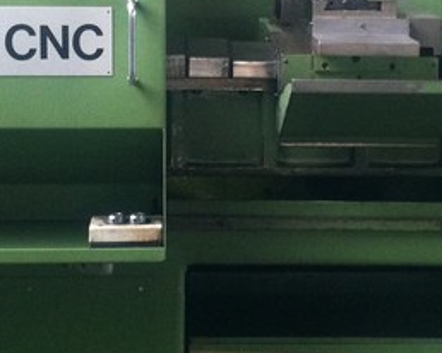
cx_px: 235
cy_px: 51
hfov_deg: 18.1
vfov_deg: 14.4
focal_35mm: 106
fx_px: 1386
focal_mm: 3.85
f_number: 2.8
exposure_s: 1/15
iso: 200
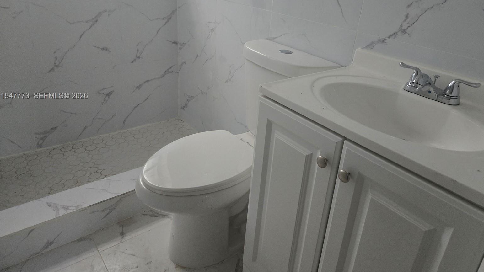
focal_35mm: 26
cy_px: 96
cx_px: 241
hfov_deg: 71.9
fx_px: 334
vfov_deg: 43.9
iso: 800
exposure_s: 1/120
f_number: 1.8
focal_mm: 5.4
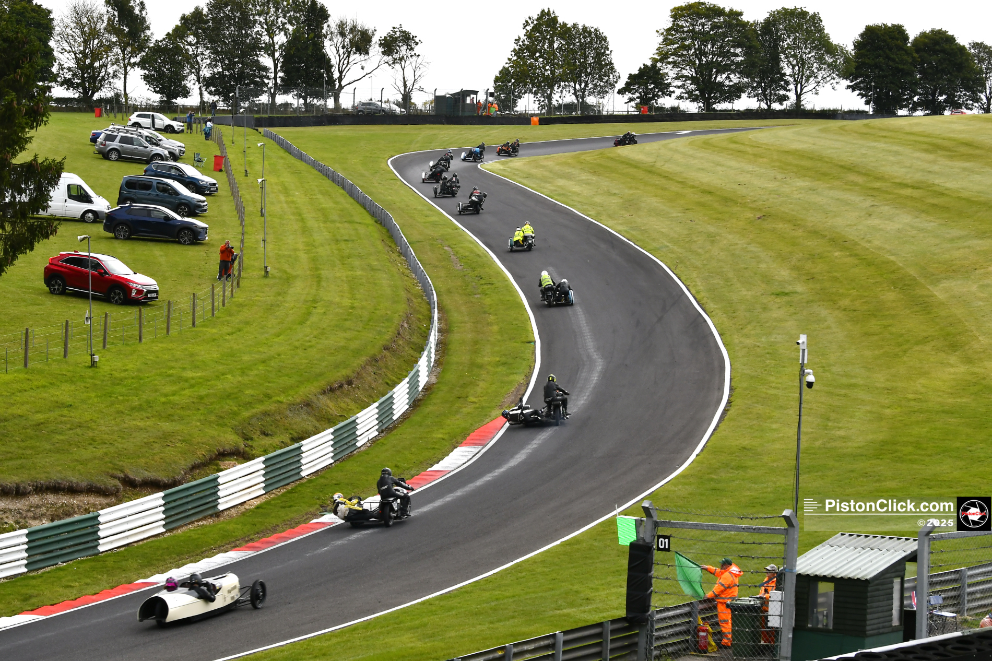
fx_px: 2893
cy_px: 330
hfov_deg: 19.5
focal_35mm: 105
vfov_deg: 13.0
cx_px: 496
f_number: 6.3
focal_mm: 70
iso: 320
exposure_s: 1/400
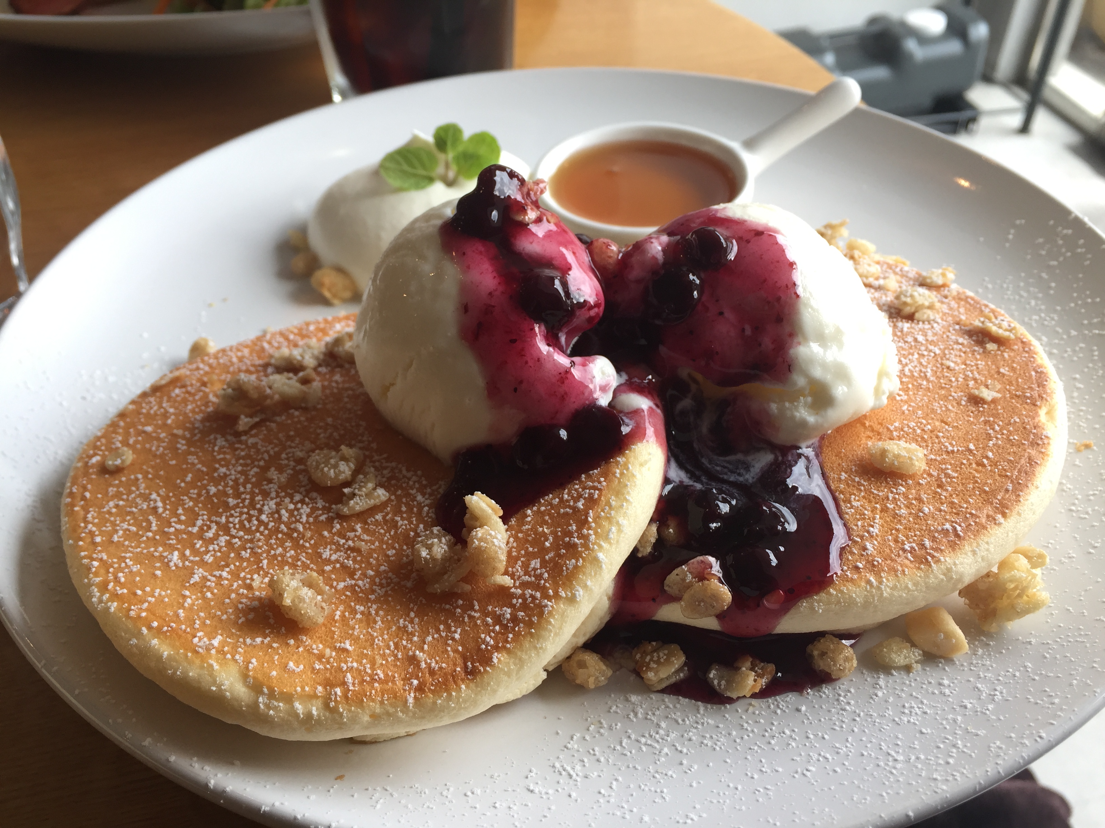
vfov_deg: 48.2
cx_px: 552
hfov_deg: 61.7
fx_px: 926
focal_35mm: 29
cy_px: 414
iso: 40
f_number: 2.2
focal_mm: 4.15
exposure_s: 1/120
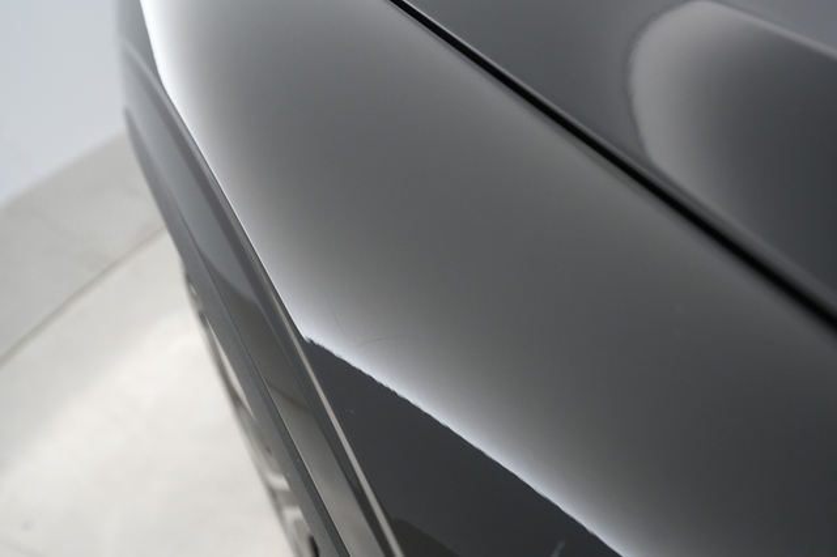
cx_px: 418
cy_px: 278
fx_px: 651
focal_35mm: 28
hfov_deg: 65.5
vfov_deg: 46.4
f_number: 4.5
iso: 4000
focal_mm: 28
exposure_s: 1/100
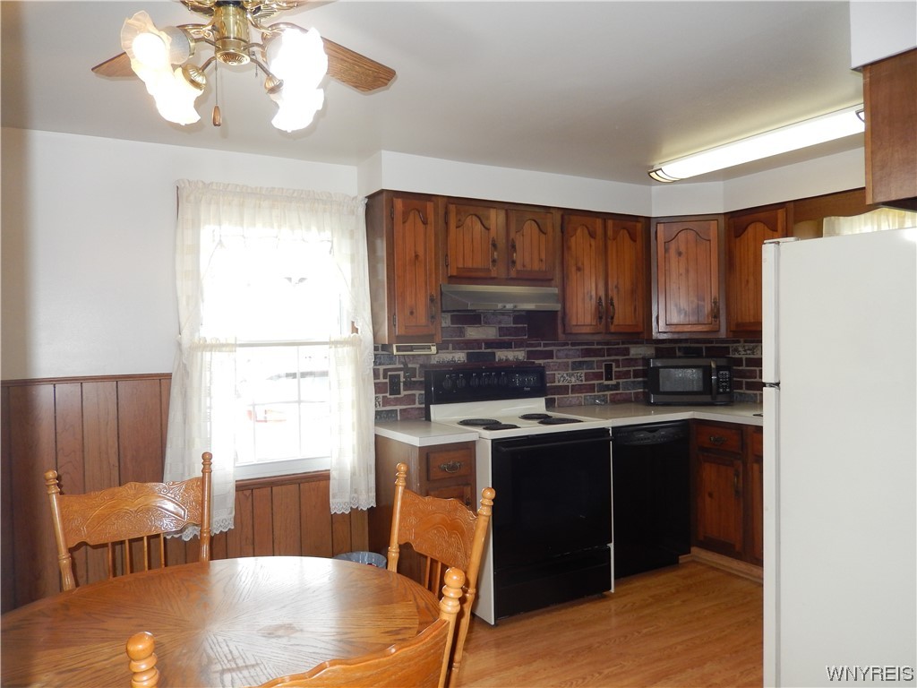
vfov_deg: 54.9
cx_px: 458
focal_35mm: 25
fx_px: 662
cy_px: 344
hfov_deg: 69.4
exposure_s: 1/60
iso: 180
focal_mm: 4.5
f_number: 3.4
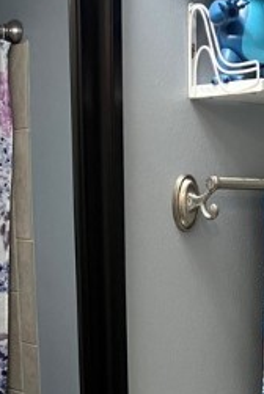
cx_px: 217
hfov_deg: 15.3
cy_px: 463
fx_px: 976
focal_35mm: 89
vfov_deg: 21.3
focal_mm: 3.99
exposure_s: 1/60
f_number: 1.8
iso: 80
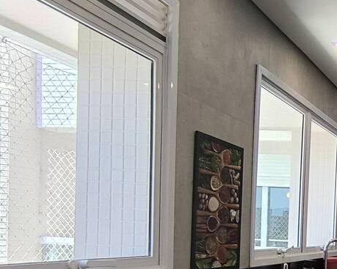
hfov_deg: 30.4
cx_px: 434
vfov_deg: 29.5
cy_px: 245
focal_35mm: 49
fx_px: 489
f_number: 2.2
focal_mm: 1.65
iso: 80
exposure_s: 1/120
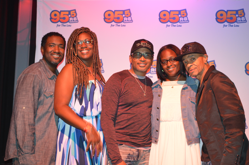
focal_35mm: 52
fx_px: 362
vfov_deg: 25.6
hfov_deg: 37.9
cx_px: 124
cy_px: 82
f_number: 2.8
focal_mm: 35
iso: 1400
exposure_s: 1/60
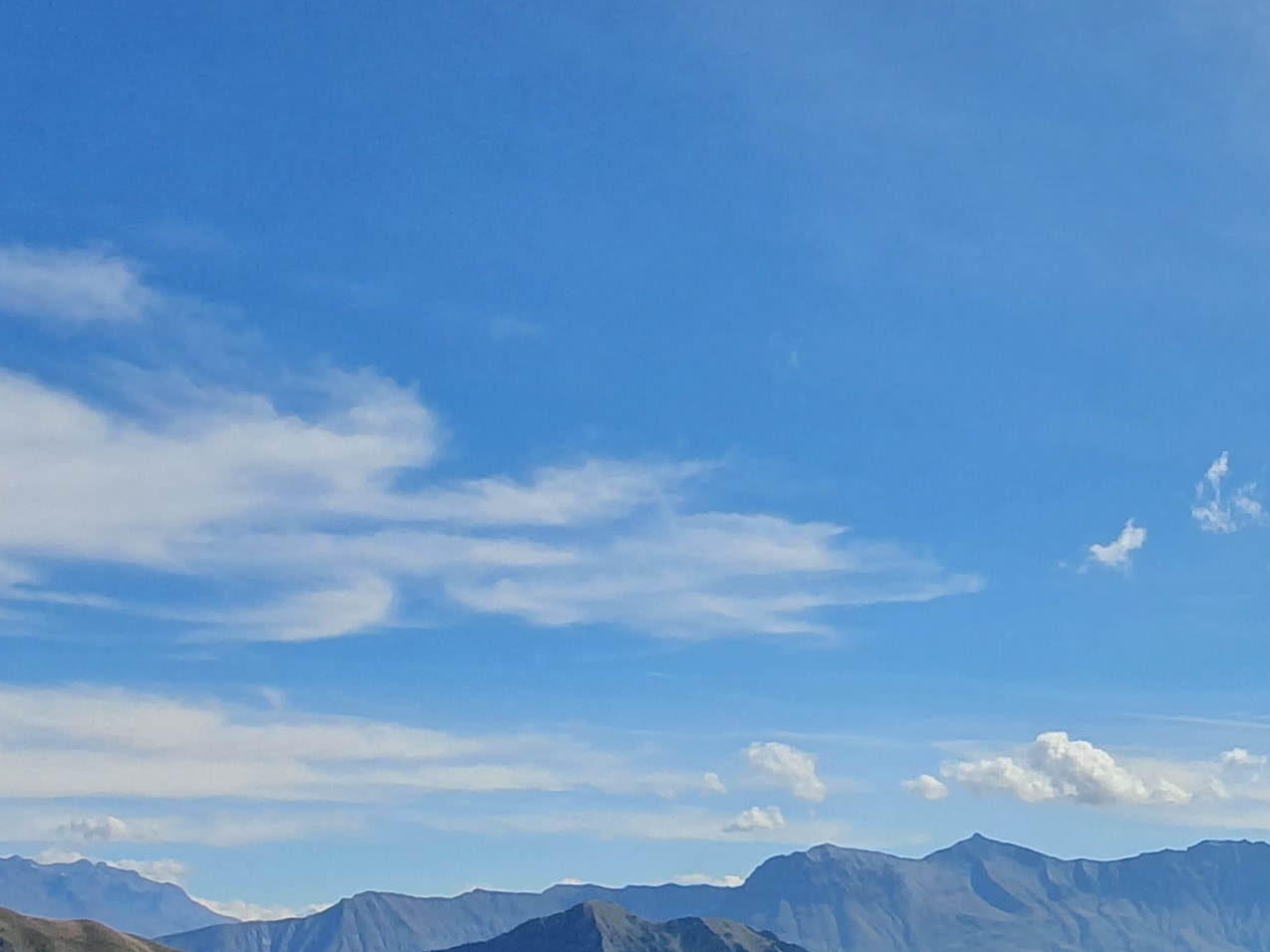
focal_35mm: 47
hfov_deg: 38.1
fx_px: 1724
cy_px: 622
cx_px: 1108
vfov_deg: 30.7
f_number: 2.2
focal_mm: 1.8
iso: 50
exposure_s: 1/2020
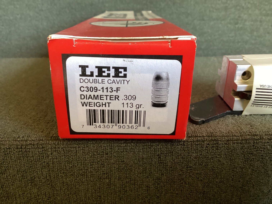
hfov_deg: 58.3
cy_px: 102
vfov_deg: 45.4
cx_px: 136
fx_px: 244
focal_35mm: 31
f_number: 2.4
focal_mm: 3.3
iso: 200
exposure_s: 1/50
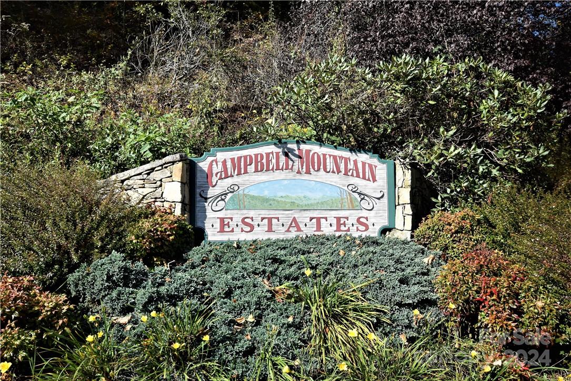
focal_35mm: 30
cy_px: 190
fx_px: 476
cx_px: 286
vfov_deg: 43.6
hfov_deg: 61.9
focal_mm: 20
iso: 280
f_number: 8
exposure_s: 1/250
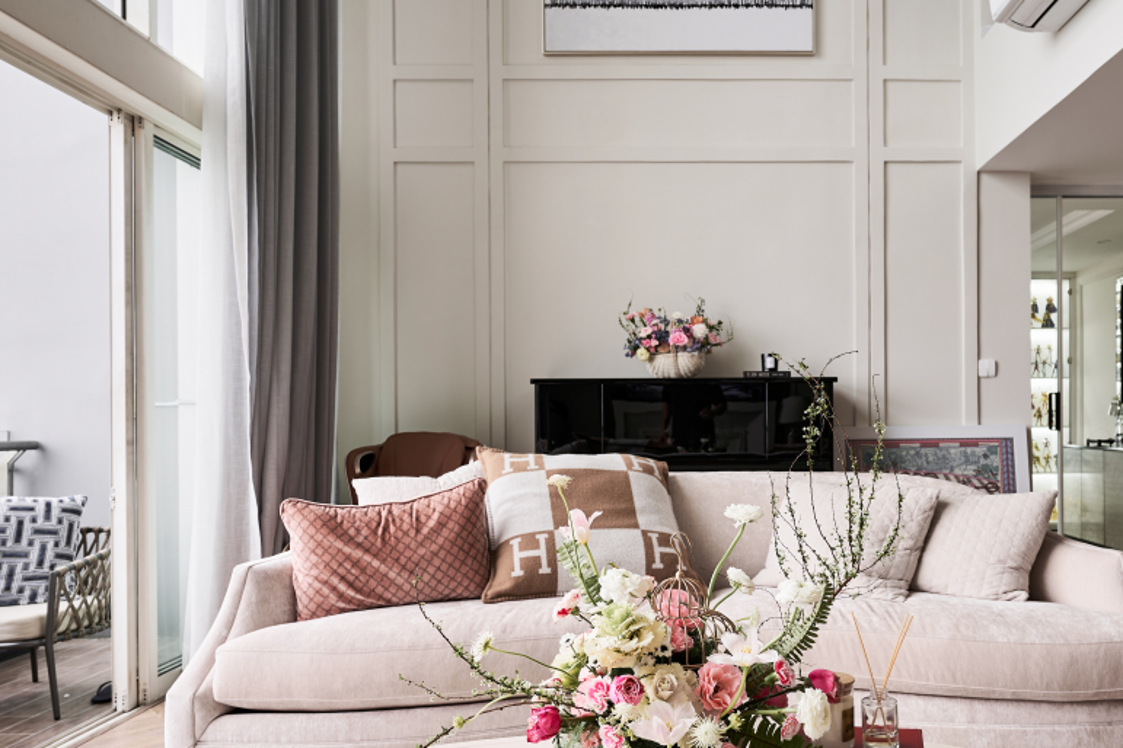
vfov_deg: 46.3
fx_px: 873
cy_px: 425
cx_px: 701
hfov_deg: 64.5
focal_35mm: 28
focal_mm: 18
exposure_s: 1/13
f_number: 5.6
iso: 100
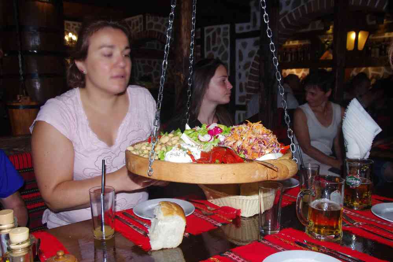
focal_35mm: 35
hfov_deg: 54.9
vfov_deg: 38.2
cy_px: 131
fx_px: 378
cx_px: 196
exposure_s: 1/60
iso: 3200
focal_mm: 23.1
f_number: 8
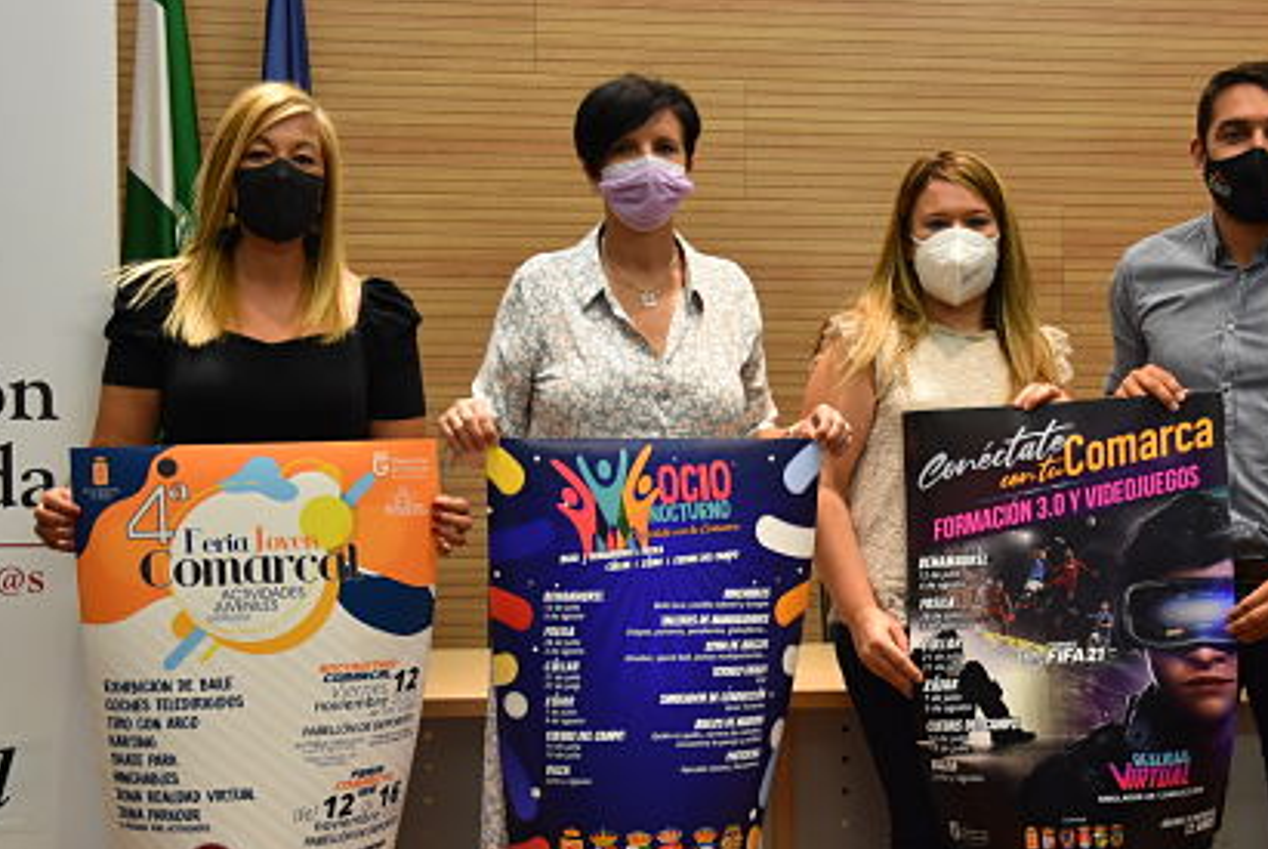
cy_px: 554
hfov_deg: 29.6
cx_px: 757
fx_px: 2398
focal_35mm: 68
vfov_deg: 20.0
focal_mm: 28
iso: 800
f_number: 4
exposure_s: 1/60
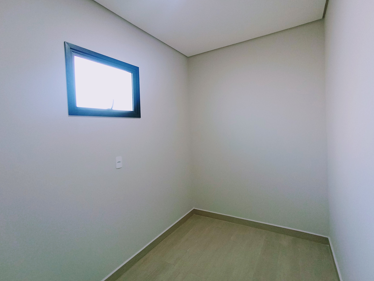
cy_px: 133
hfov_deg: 91.0
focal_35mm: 17
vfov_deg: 74.7
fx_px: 184
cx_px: 188
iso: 178
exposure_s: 1/60
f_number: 2.2
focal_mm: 1.65
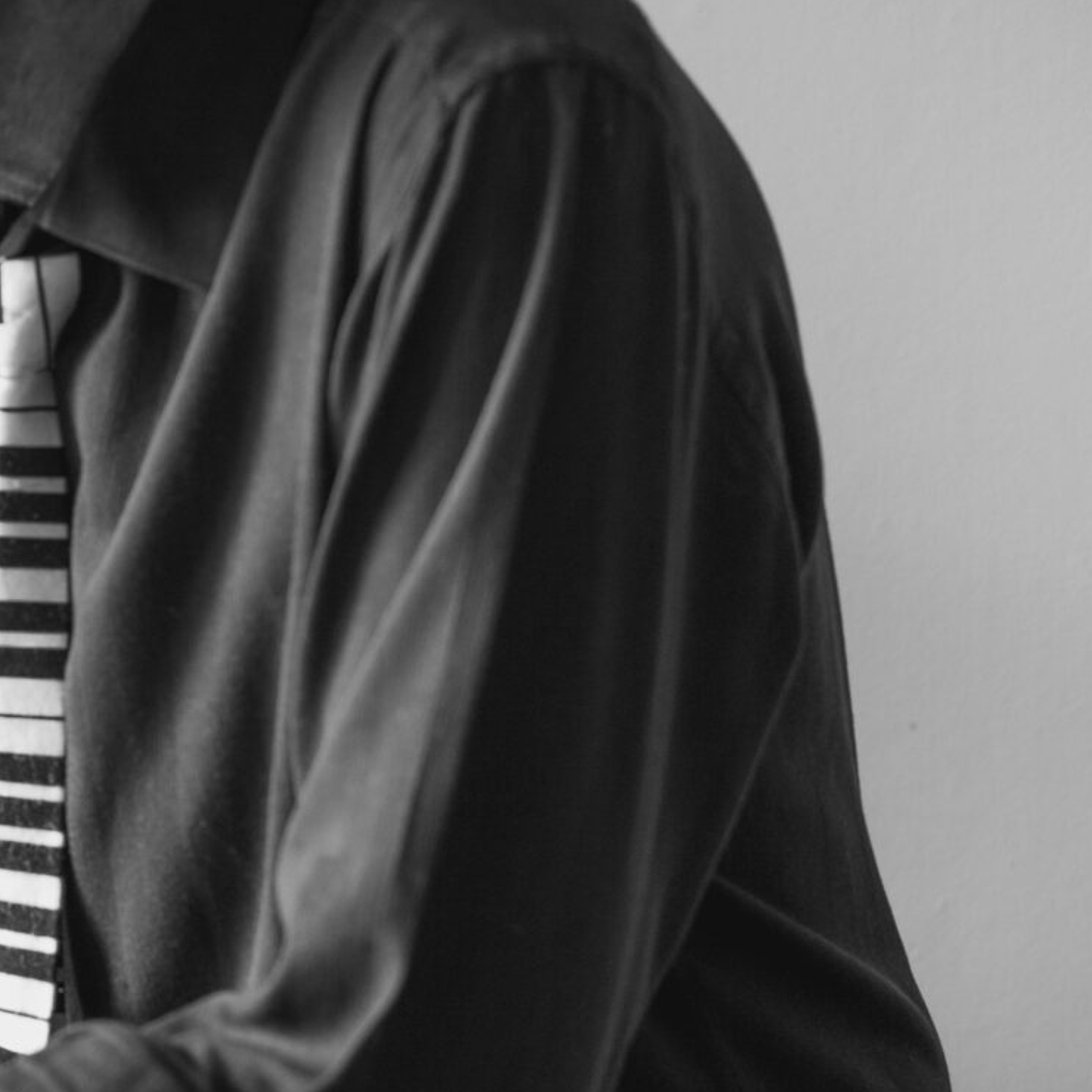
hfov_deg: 11.4
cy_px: 470
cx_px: -509
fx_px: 5246
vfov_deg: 11.9
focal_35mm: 147
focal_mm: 50
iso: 200
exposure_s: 1/160
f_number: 2.2
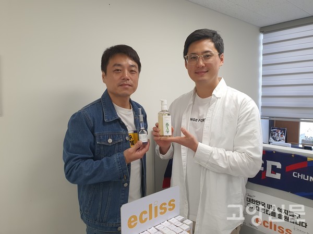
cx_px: 156
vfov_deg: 53.0
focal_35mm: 26
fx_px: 235
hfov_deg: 67.3
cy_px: 117
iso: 125
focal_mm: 4.3
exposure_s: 1/120
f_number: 2.4
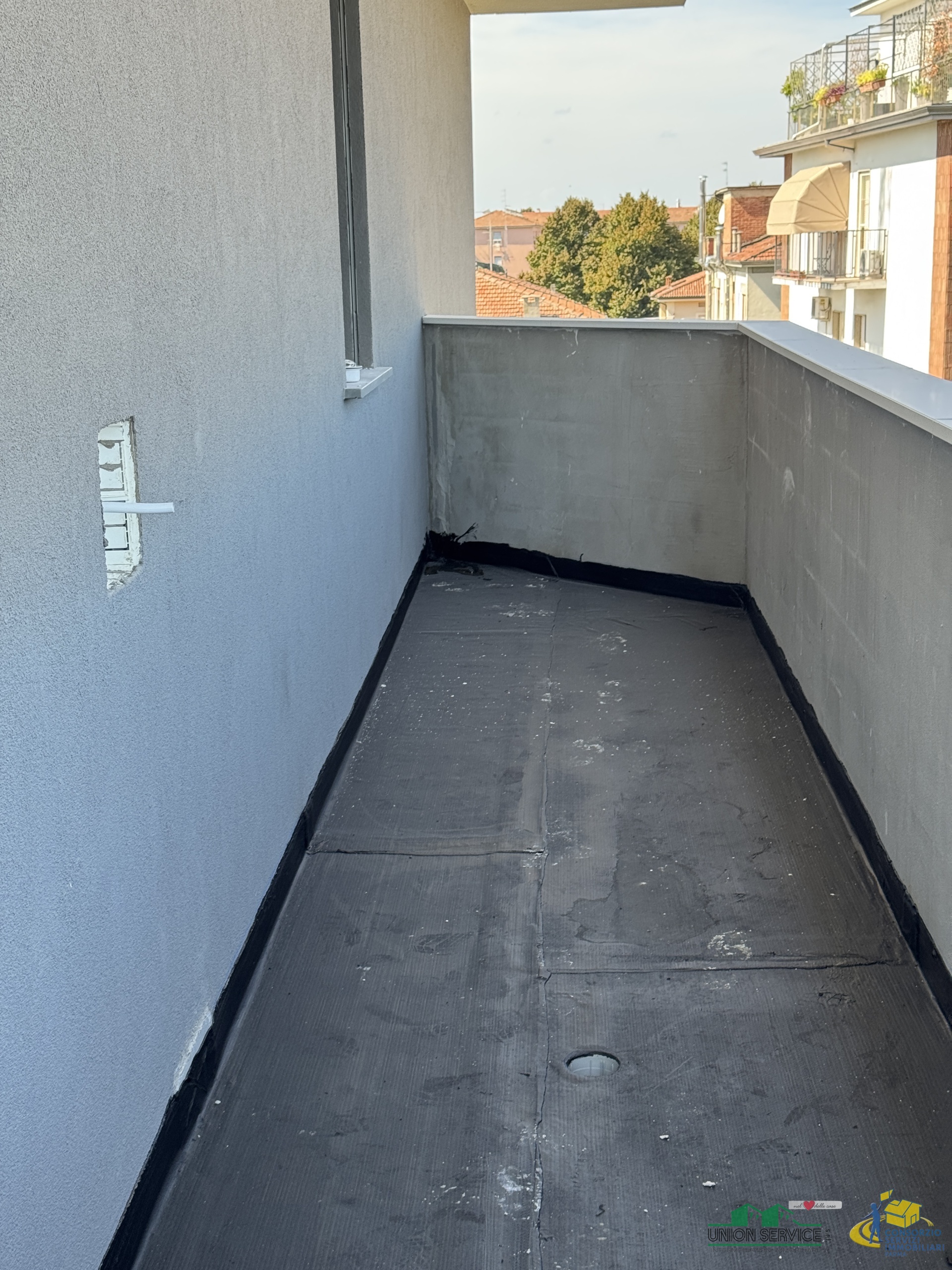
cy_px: 635
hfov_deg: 30.3
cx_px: 476
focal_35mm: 48
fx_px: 1760
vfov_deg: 39.7
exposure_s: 1/345
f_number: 1.78
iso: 64
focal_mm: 6.76
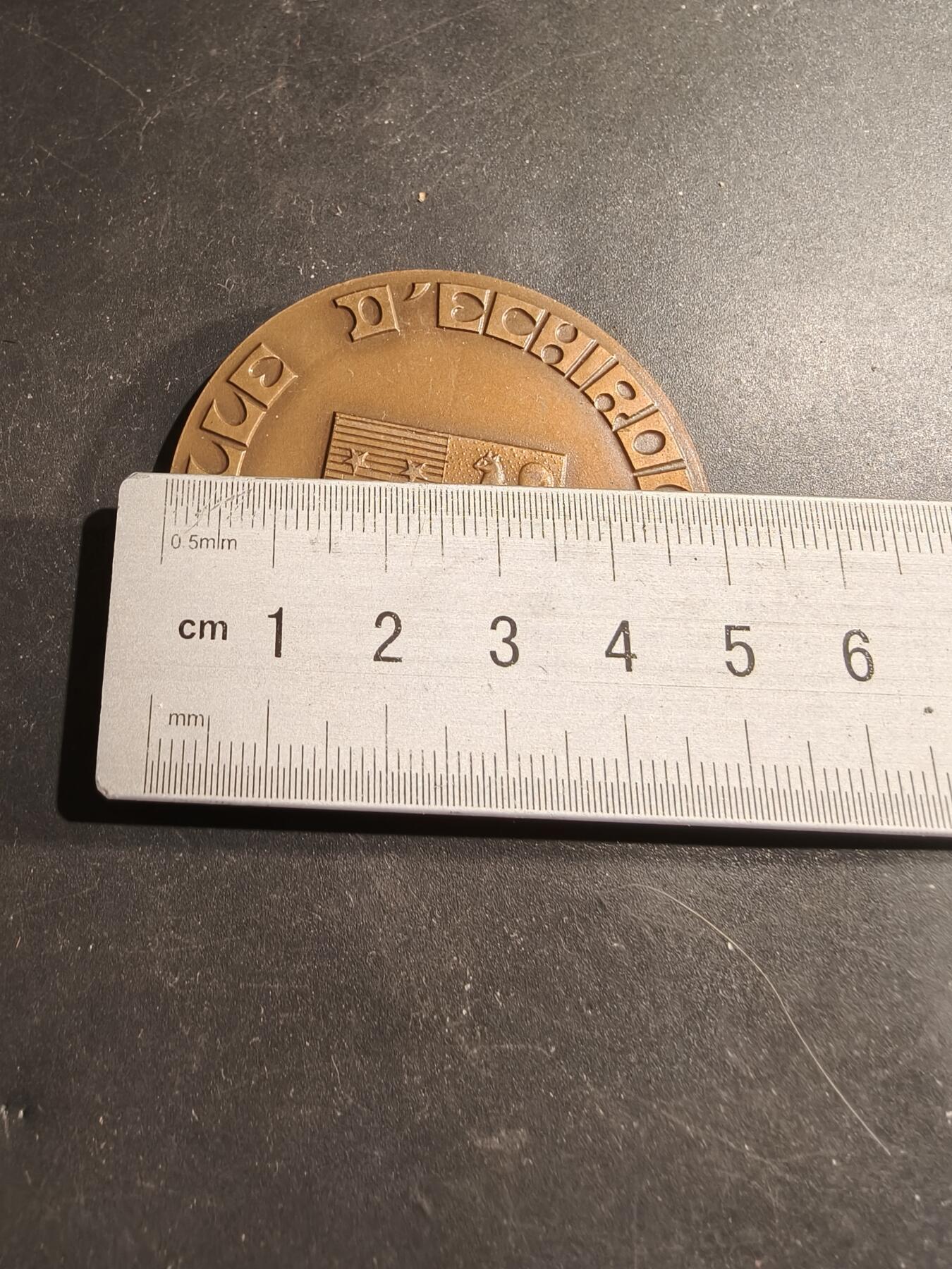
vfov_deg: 73.9
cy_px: 634
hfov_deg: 58.9
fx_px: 843
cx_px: 476
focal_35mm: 23
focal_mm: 2.32
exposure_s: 1/58.5
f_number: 2
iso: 160
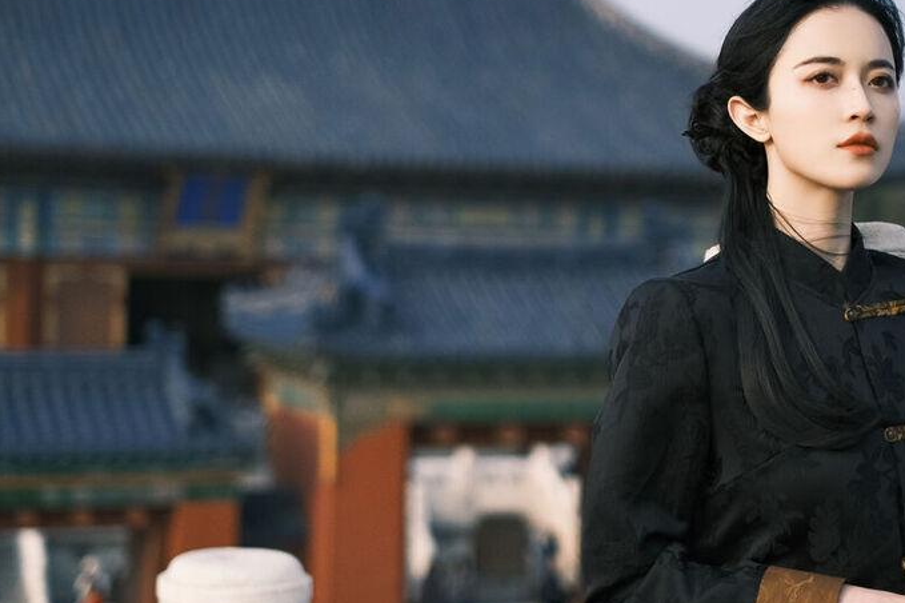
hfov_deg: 24.8
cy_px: 255
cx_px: 504
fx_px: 2060
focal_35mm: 82
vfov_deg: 16.6
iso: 1600
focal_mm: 35
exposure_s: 1/32000
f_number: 1.4
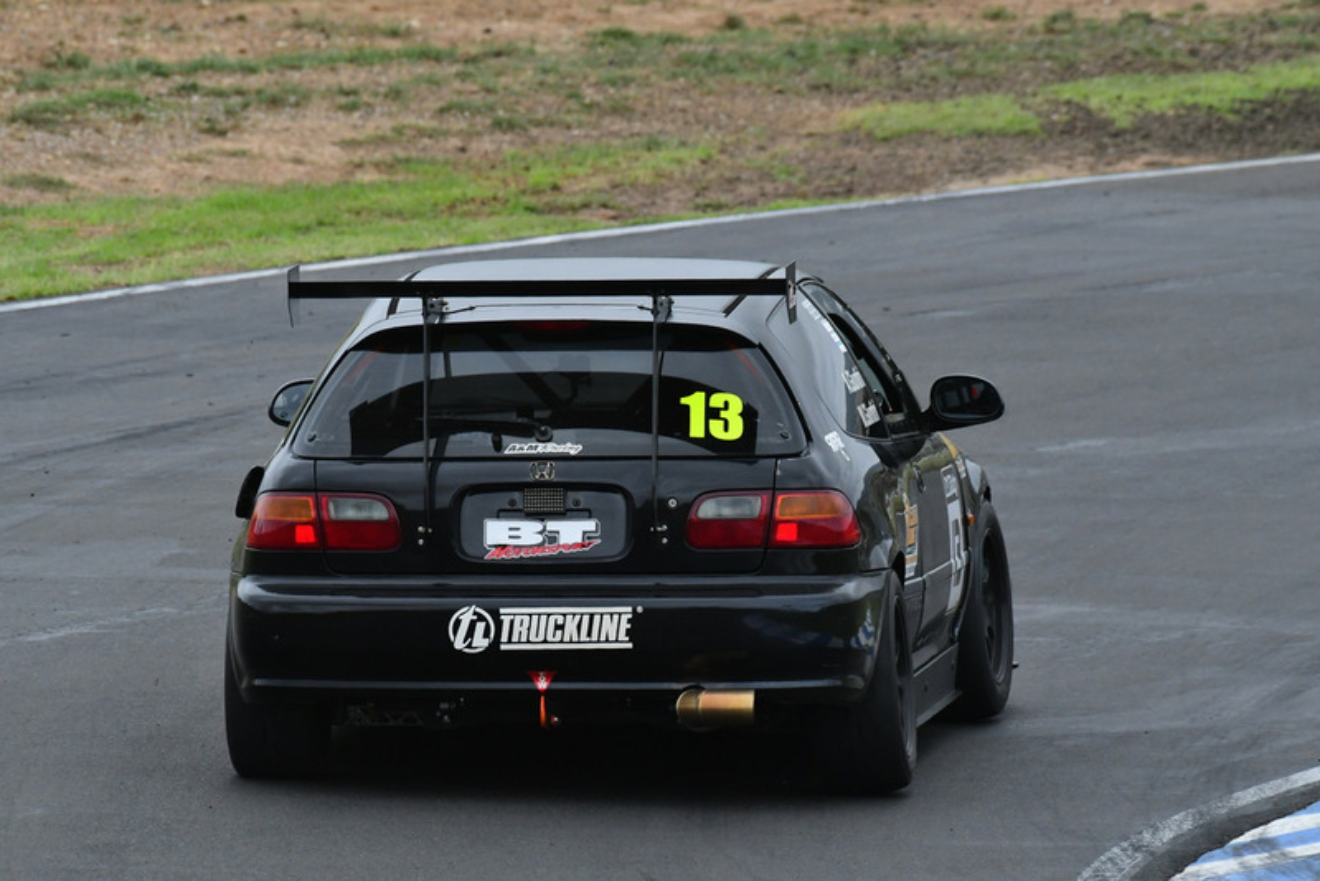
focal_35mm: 750
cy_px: 440
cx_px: 660
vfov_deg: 1.8
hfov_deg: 2.7
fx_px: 27508
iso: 1600
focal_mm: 500
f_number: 10
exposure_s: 1/640
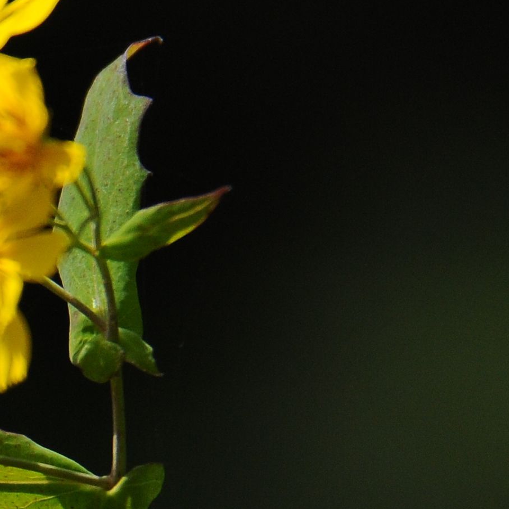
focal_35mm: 875
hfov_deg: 2.0
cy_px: 344
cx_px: -172
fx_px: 14557
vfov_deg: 2.0
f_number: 5.6
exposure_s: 1/2000
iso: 400
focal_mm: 145
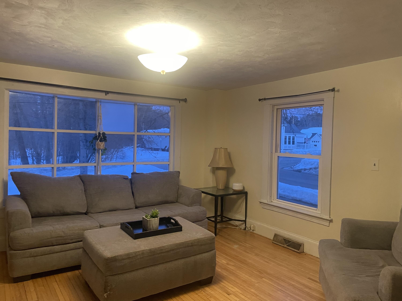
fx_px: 302
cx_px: 201
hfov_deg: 67.3
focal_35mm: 26
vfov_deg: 53.1
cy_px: 150
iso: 200
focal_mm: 4.2
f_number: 1.6
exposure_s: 1/60
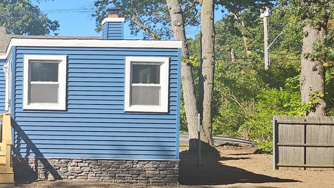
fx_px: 558
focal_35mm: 63
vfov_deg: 19.0
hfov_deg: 30.6
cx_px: -12
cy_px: 130
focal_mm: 5.4
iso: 25
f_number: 1.8
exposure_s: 1/950
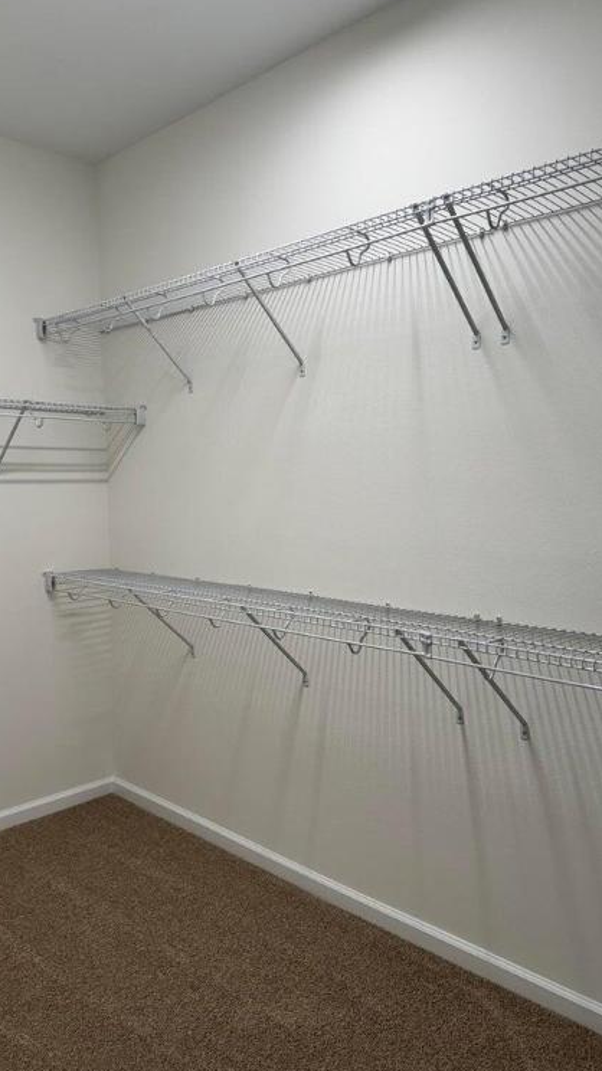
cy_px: 540
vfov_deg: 69.9
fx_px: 767
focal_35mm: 27
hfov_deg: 42.8
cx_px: 262
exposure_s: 1/120
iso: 64
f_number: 1.78
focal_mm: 6.76
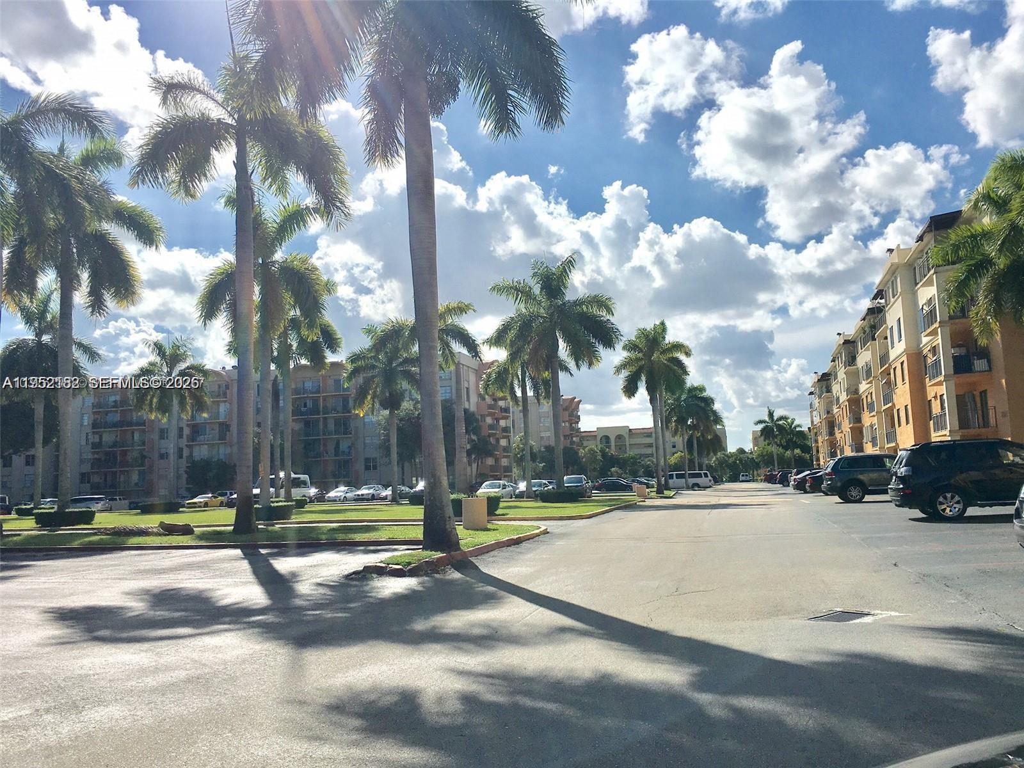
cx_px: 512
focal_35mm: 29
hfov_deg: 61.7
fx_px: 858
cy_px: 384
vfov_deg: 48.2
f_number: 2.2
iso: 25
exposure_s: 1/4808
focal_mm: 4.15
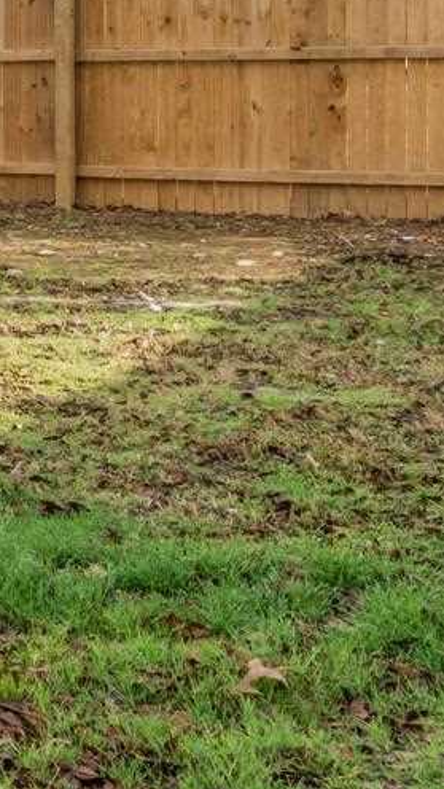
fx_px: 1988
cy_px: 16
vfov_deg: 21.7
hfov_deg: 10.5
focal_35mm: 95
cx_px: -713
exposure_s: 1/60
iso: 250
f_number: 9
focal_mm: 12
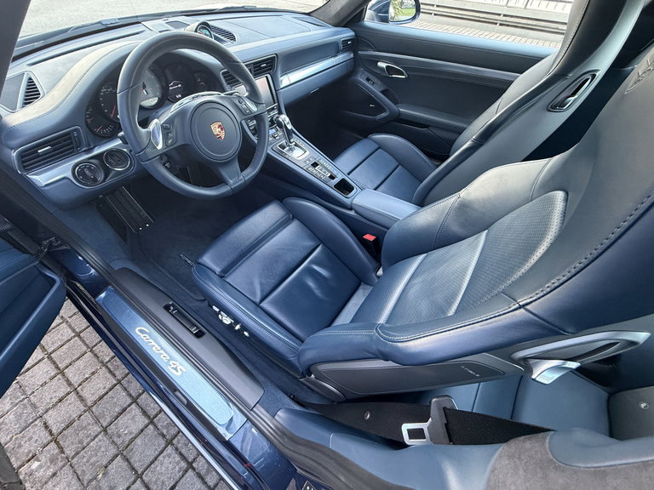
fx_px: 265
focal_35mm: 14
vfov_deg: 85.7
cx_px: 327
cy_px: 245
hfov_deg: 102.1
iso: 400
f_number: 2.2
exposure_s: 1/60
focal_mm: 2.22
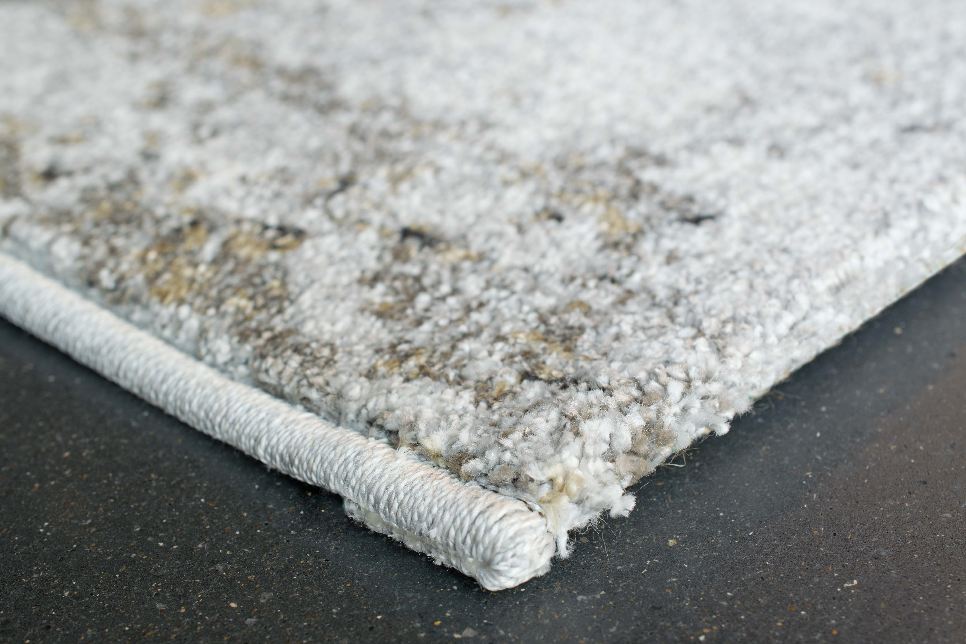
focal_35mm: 60
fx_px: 1610
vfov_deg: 22.6
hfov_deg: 33.4
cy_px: 322
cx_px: 483
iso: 100
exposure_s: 1/8
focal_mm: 40
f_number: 8
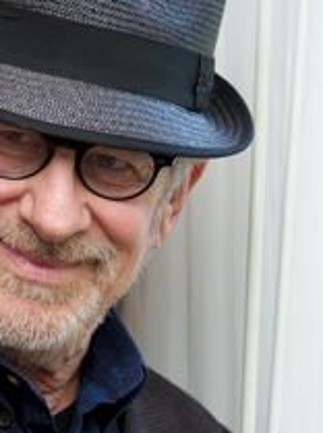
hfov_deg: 6.9
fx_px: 2671
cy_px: 232
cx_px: 61
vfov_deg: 9.3
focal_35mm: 214
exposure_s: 1/60
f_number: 6.3
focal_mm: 116
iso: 500
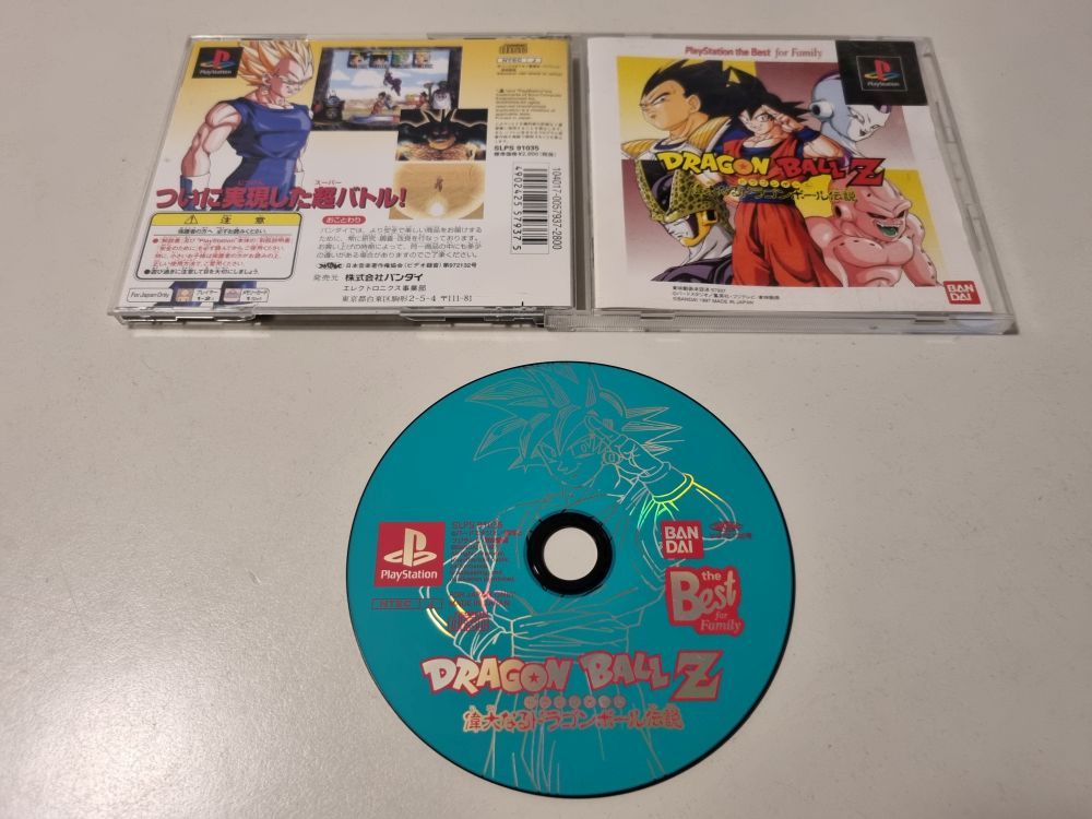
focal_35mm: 26
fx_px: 820
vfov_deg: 53.1
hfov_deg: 67.3
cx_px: 546
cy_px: 410
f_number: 1.8
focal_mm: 5.4
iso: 200
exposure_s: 1/50
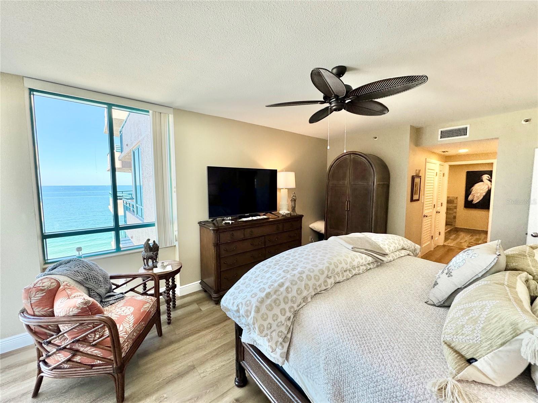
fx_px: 218
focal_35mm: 14
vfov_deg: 85.7
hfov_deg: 102.1
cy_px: 202
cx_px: 269
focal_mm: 2.22
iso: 40
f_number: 2.2
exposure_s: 1/196
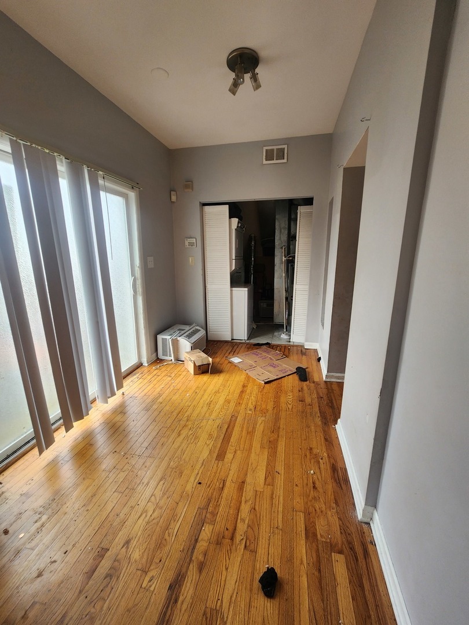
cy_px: 312
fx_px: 235
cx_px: 234
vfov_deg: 106.2
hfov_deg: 89.9
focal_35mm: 13
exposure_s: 1/60
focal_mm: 2.2
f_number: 2.2
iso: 125
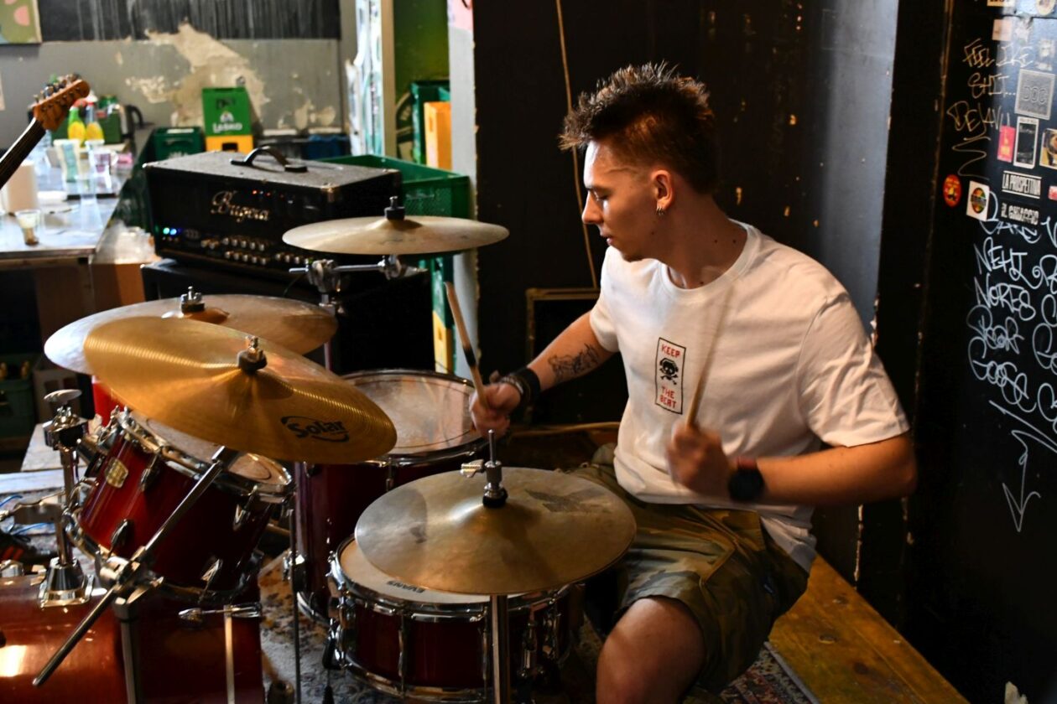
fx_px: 1174
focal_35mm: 40
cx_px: 528
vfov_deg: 33.4
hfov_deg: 48.5
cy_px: 352
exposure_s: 1/60
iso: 4000
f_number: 4
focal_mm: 27
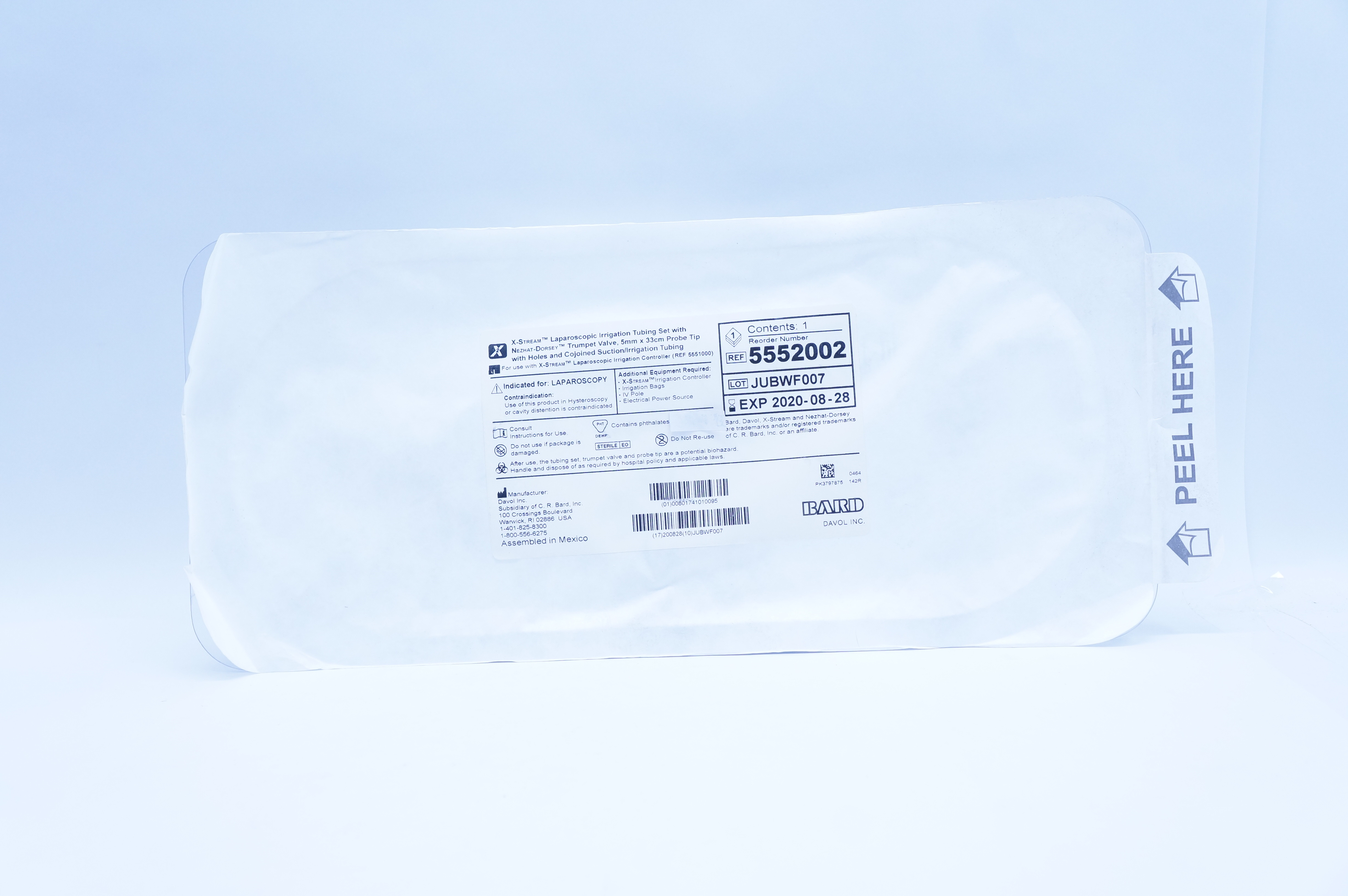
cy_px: 448
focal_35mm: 39
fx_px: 1459
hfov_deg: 49.6
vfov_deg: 34.1
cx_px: 674
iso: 800
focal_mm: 26
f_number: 5.6
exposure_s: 1/125
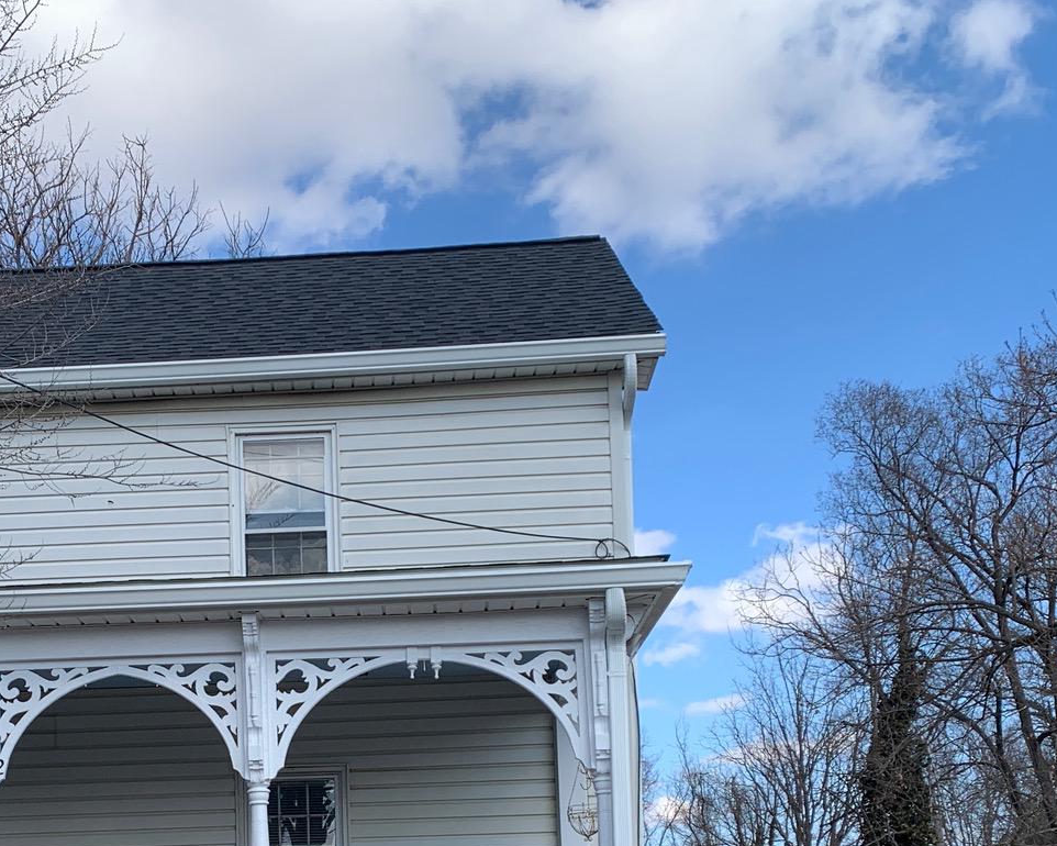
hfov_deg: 34.4
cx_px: 348
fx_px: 1690
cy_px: 772
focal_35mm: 54
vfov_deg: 27.1
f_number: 1.8
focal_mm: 4.25
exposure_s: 1/1205
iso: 25
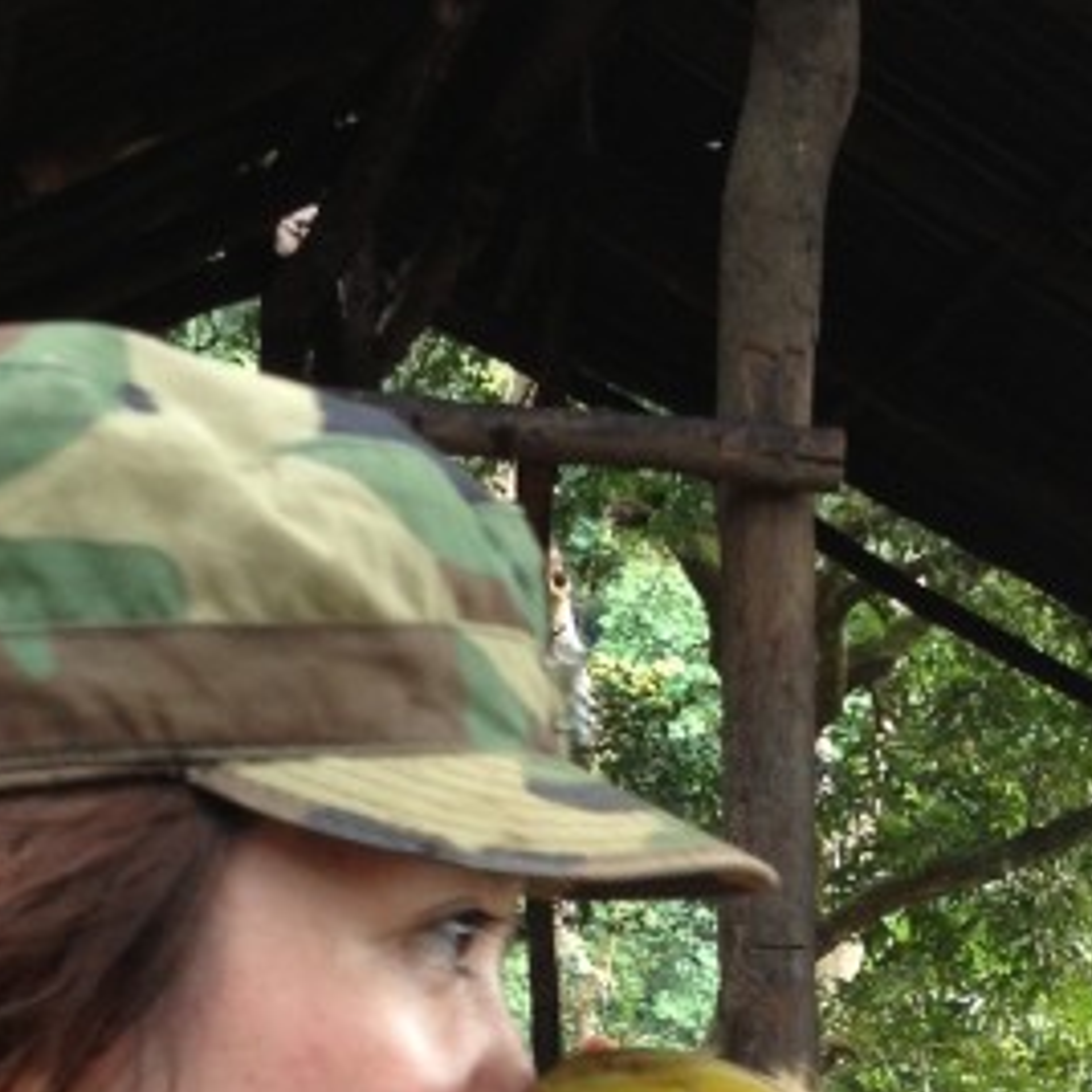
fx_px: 4211
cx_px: 717
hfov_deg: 14.8
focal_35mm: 118
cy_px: 1491
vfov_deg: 14.1
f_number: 2.4
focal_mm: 4.28
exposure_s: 1/20
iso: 64
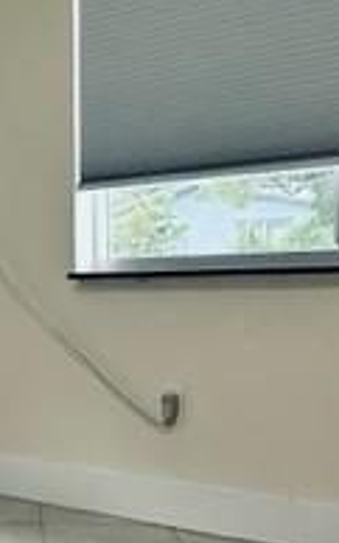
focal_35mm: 84
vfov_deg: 24.6
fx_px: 1244
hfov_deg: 14.1
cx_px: -227
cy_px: 327
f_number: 1.78
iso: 250
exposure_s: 1/60
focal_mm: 6.86
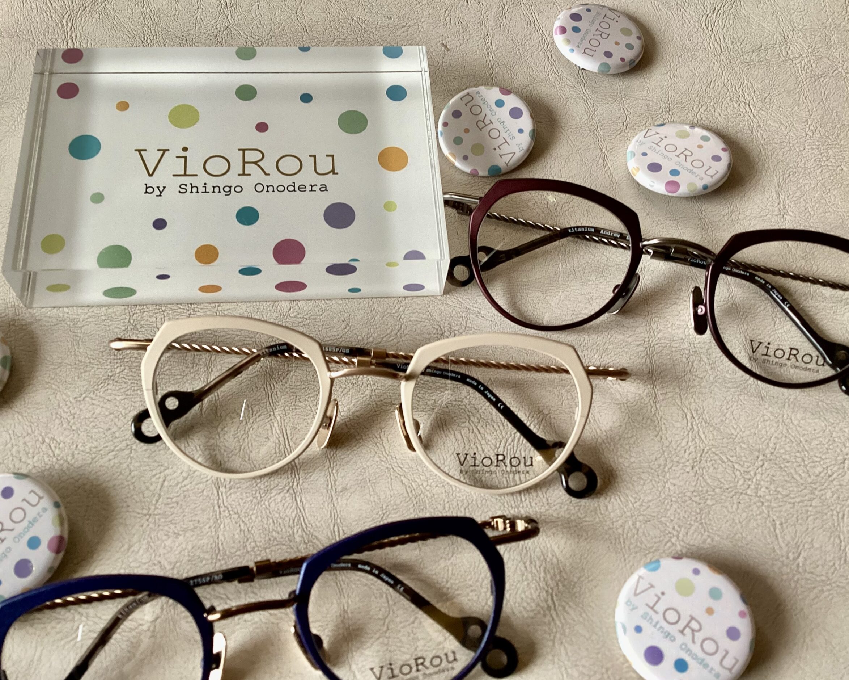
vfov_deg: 44.5
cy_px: 340
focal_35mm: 33
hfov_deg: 54.2
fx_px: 829
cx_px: 394
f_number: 2.4
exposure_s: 1/60
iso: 160
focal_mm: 3.3
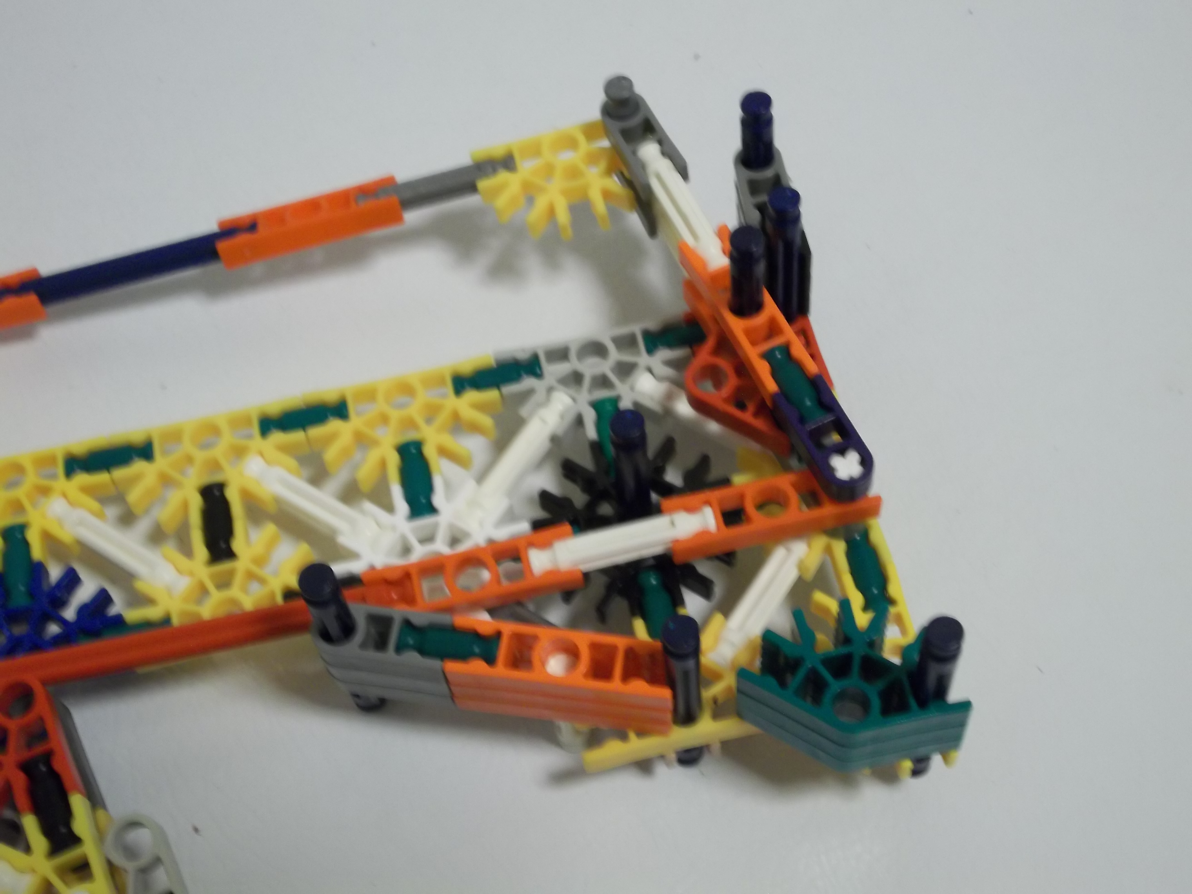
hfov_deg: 36.8
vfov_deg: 28.0
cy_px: 447
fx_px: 1791
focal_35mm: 52
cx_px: 596
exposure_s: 1/8
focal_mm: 9.3
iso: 231
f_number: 5
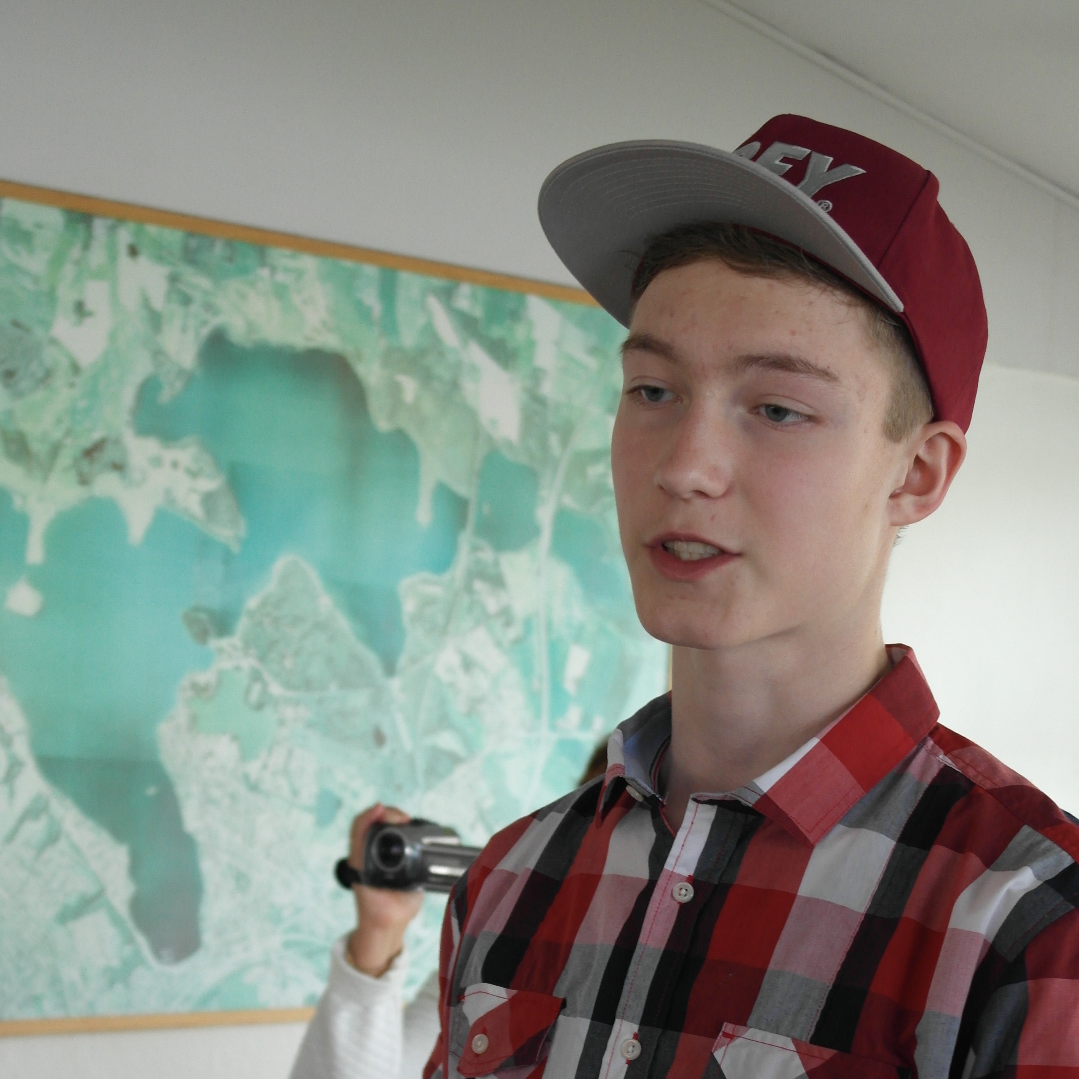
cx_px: 531
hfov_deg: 19.9
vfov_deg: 19.6
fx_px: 3068
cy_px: 972
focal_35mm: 87
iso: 400
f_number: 4.5
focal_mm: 35
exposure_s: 1/80
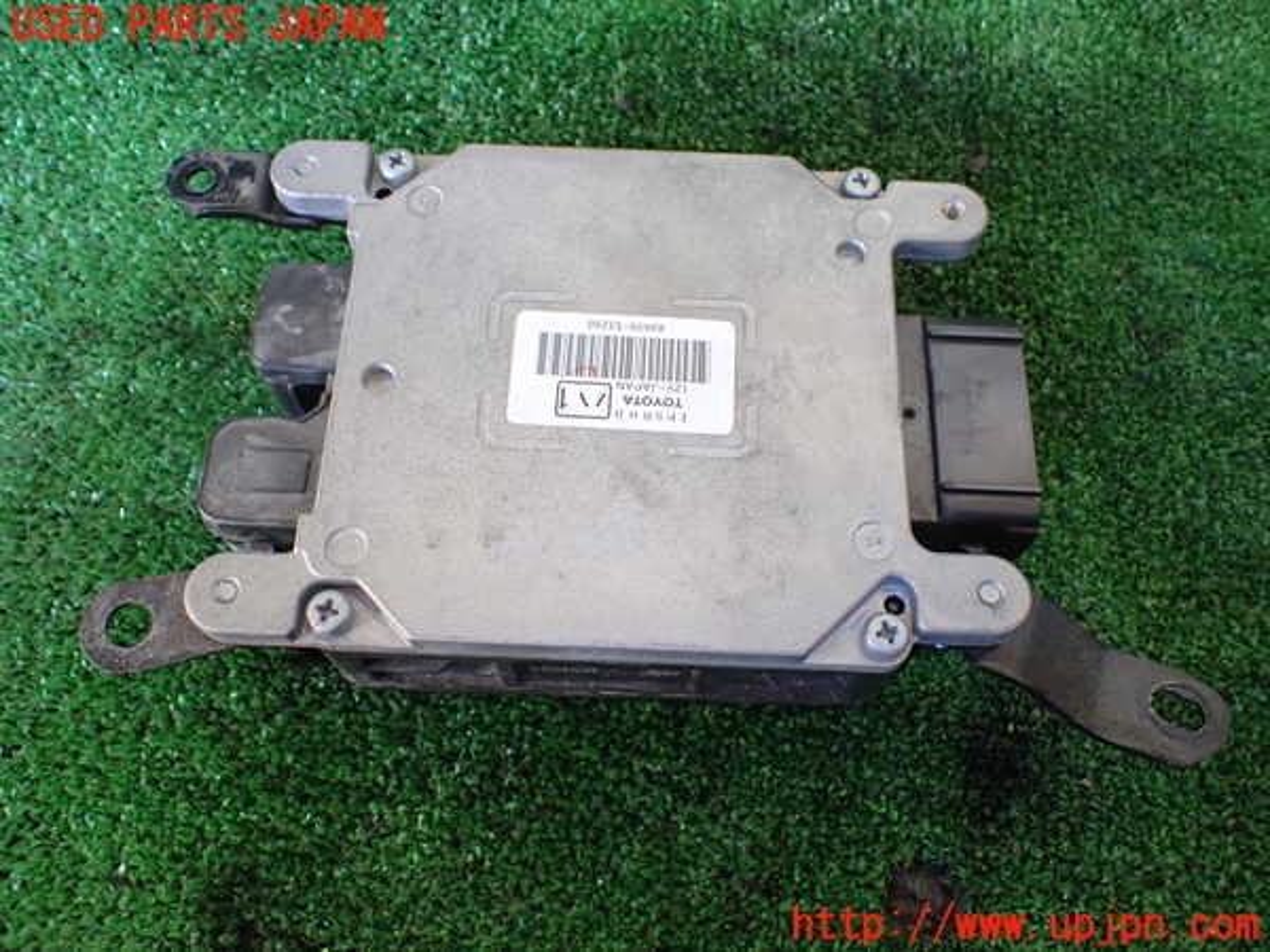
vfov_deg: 46.8
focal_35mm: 30
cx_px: 635
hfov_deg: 60.0
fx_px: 1101
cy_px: 476
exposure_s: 1/125
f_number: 2.3
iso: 800
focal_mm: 5.4
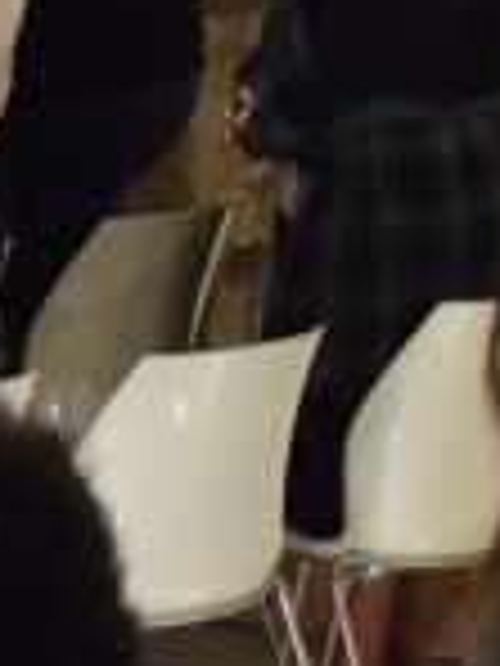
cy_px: 212
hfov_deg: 4.0
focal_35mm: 349
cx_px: -1541
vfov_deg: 5.7
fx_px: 6728
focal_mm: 35
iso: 6400
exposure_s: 1/60
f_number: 1.8
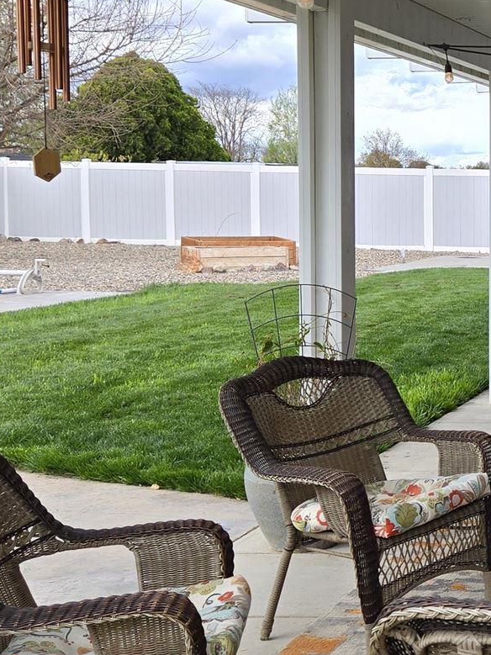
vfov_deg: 28.5
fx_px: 1286
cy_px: 257
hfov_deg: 19.2
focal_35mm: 68
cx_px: 719
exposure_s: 1/499
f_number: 1.8
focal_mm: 5.4
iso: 25
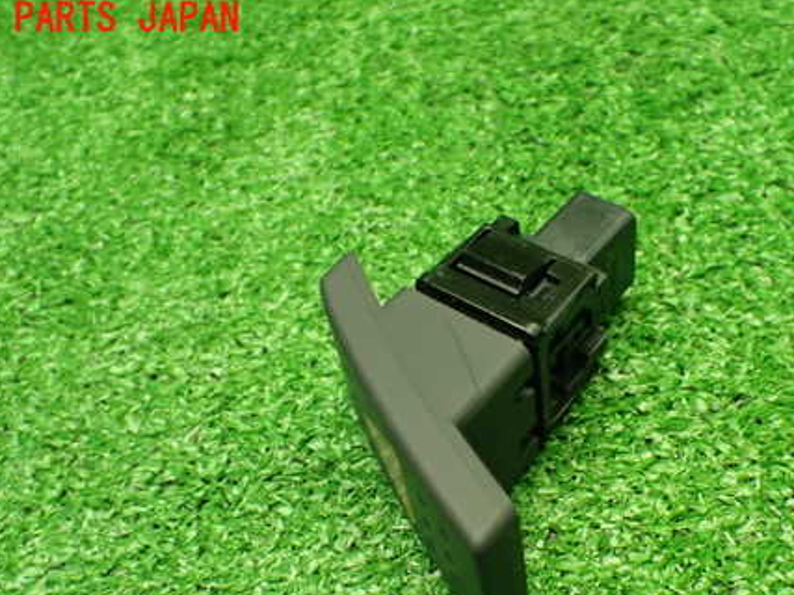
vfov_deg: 31.8
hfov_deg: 42.0
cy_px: 415
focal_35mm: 45
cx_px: 459
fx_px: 1032
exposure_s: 1/100
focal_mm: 5.79
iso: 800
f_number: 2.4
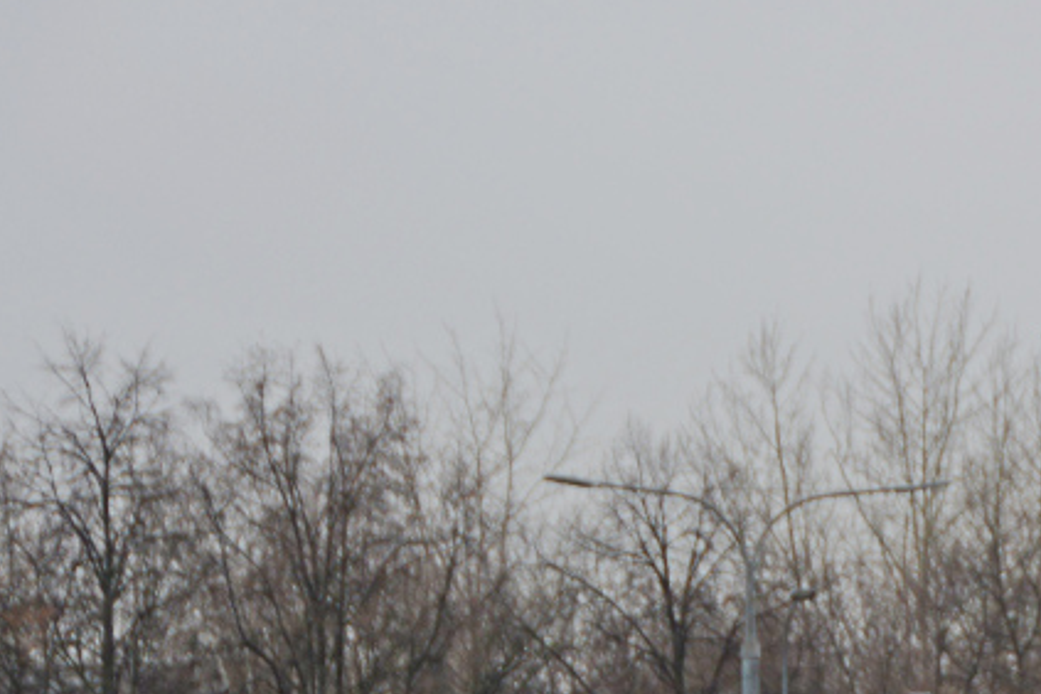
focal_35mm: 369
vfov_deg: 3.7
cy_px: 897
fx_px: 10669
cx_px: 1346
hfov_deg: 5.6
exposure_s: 1/100
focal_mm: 80
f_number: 5
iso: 100
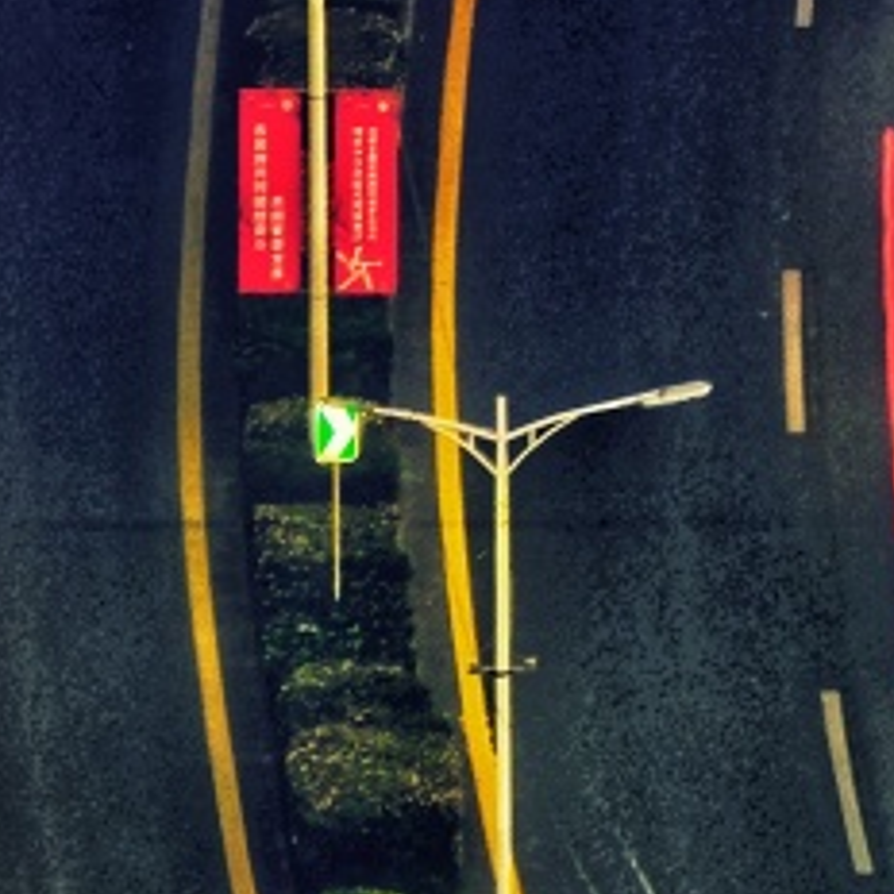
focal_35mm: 1849
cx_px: 863
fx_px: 54026
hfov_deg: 0.9
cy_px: 1314
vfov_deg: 0.9
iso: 200
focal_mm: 280.4
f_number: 10
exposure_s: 1
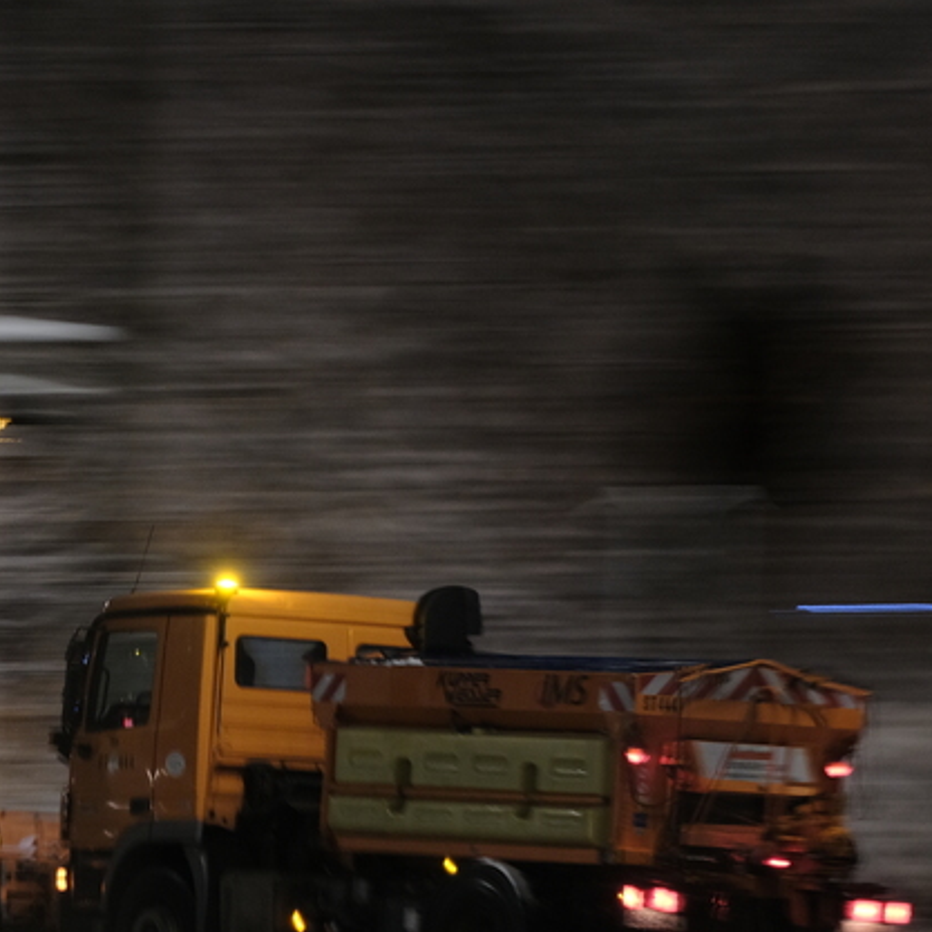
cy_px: 692
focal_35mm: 313
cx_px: 239
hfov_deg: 5.6
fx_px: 9534
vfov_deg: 5.6
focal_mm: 100
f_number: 5
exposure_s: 1/3.5
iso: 800
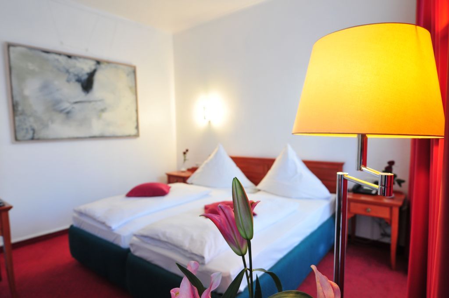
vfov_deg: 59.4
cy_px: 149
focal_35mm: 21
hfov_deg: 81.3
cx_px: 224
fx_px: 262
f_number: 2.8
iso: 400
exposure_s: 1/30
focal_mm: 14
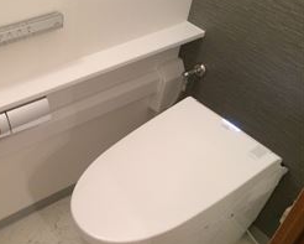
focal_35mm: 46
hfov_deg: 38.7
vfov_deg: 32.6
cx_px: 58
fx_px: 414
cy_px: 149
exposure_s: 1/33
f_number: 2.2
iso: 250
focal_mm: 4.15
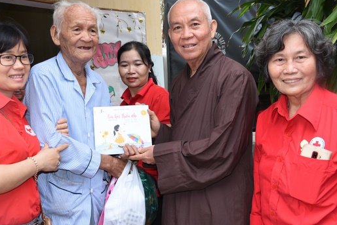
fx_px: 403
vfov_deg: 31.2
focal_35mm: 43
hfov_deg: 45.4
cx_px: 155
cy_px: 98
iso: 450
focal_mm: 34
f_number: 6.3
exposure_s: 1/100
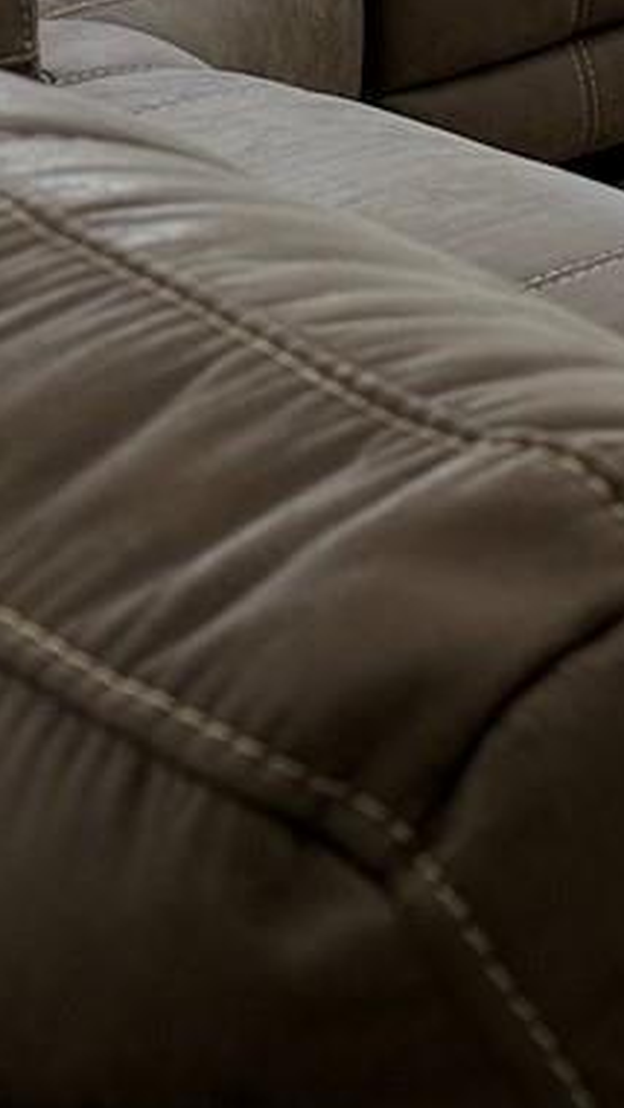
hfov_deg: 9.0
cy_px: -612
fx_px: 3233
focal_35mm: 110
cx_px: 1855
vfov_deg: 17.3
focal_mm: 6.86
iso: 80
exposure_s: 1/251
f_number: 1.78
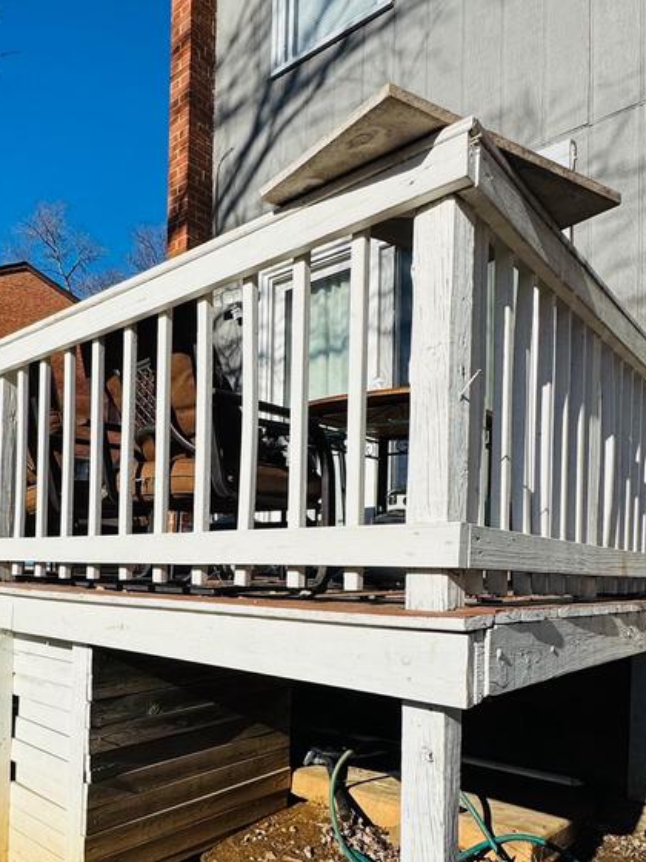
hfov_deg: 47.9
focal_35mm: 27
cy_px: 560
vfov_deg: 64.0
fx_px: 672
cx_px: 109
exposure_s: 1/4132
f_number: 2.2
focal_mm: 2.22
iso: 40
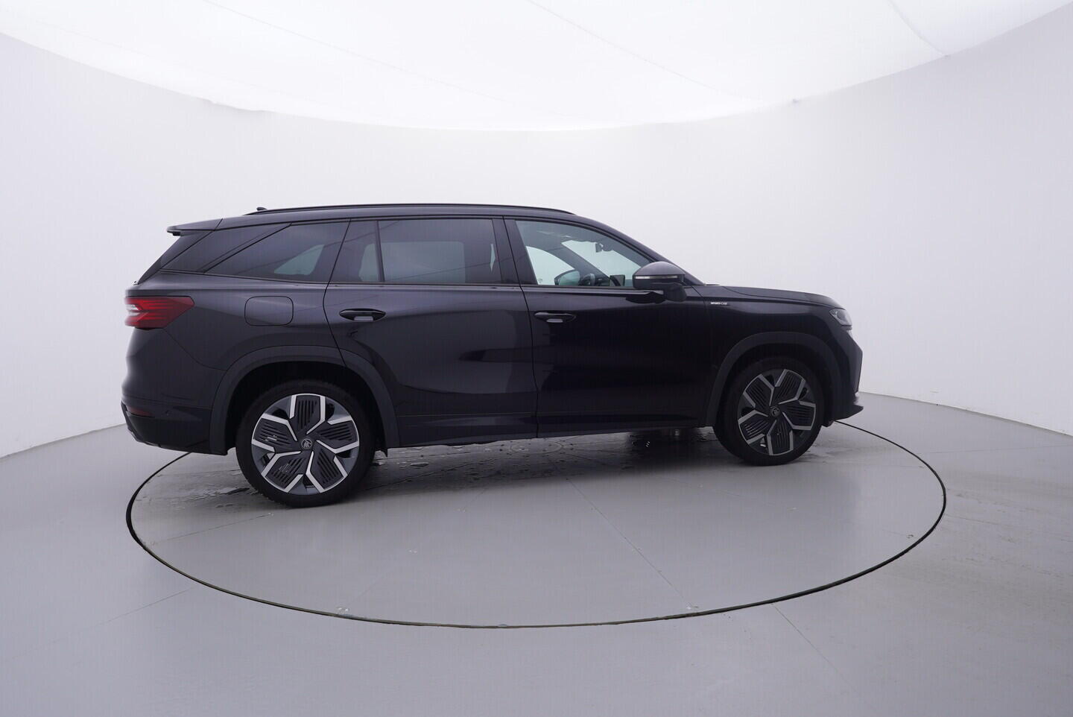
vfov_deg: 56.2
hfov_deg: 77.3
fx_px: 671
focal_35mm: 22
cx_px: 536
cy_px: 358
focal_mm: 15
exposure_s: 1/80
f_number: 5
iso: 200
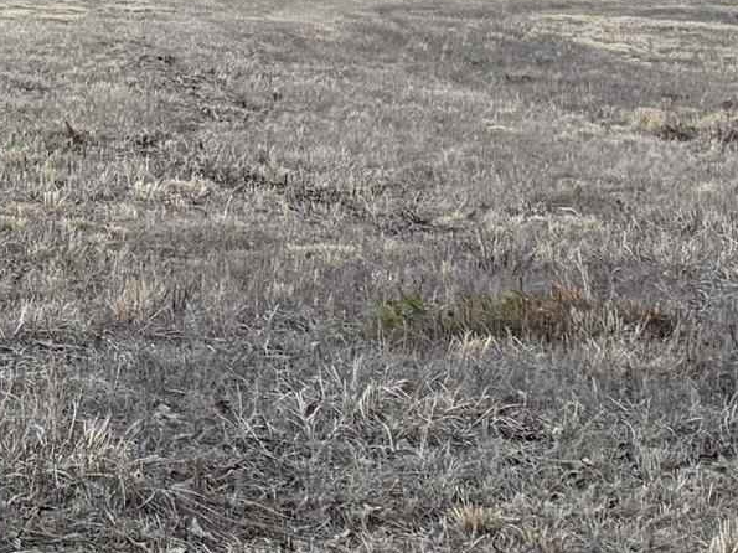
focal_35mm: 124
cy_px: -216
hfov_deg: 12.1
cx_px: -1125
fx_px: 2643
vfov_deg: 11.6
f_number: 1.78
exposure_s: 1/104
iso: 200
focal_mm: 6.76
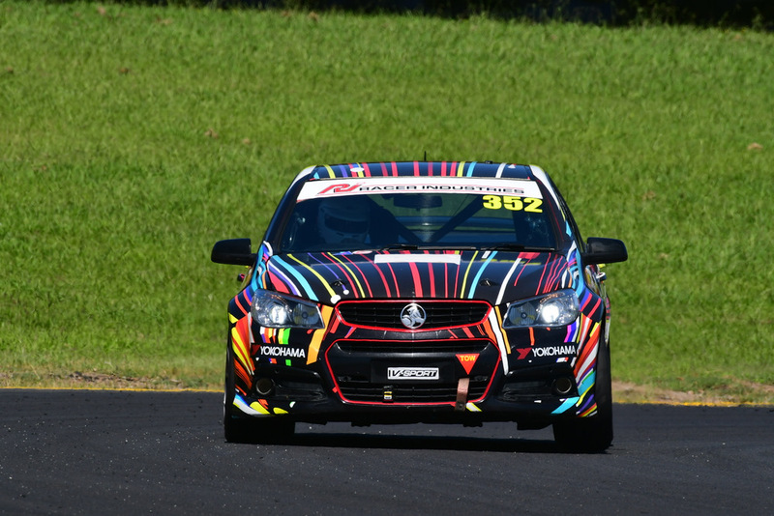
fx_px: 16130
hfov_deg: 2.7
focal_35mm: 750
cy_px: 258
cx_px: 387
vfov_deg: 1.8
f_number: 11
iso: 320
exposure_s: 1/640
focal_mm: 500
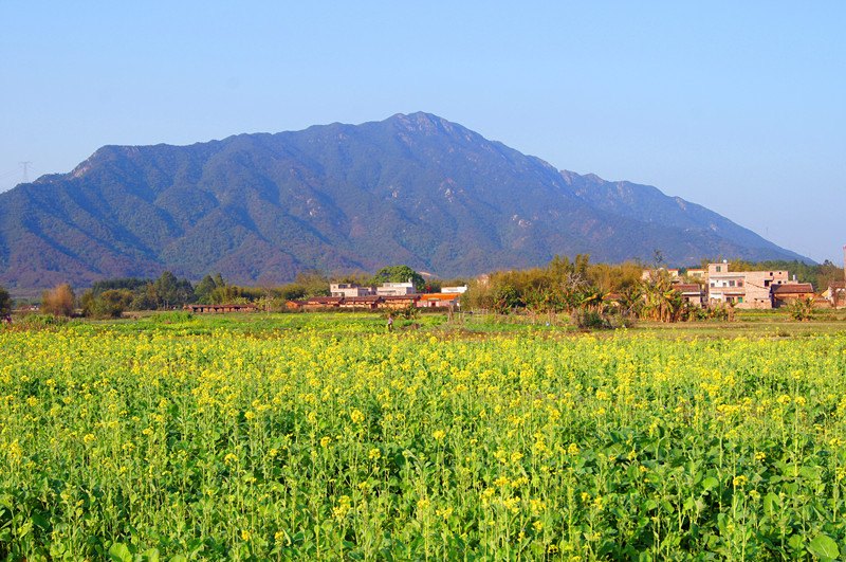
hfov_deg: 43.7
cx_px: 423
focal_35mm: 45
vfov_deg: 29.8
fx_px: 1056
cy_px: 281
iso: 100
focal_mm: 30
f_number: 11
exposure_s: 1/100
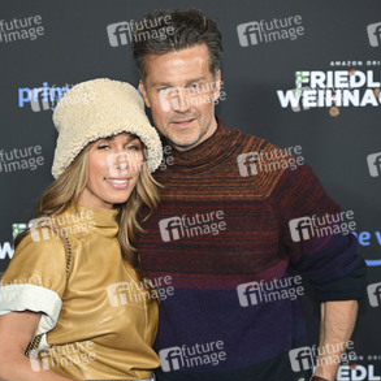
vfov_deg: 17.7
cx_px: 158
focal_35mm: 98
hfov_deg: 17.7
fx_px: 1220
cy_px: 194
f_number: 2.8
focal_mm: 75
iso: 400
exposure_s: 1/125
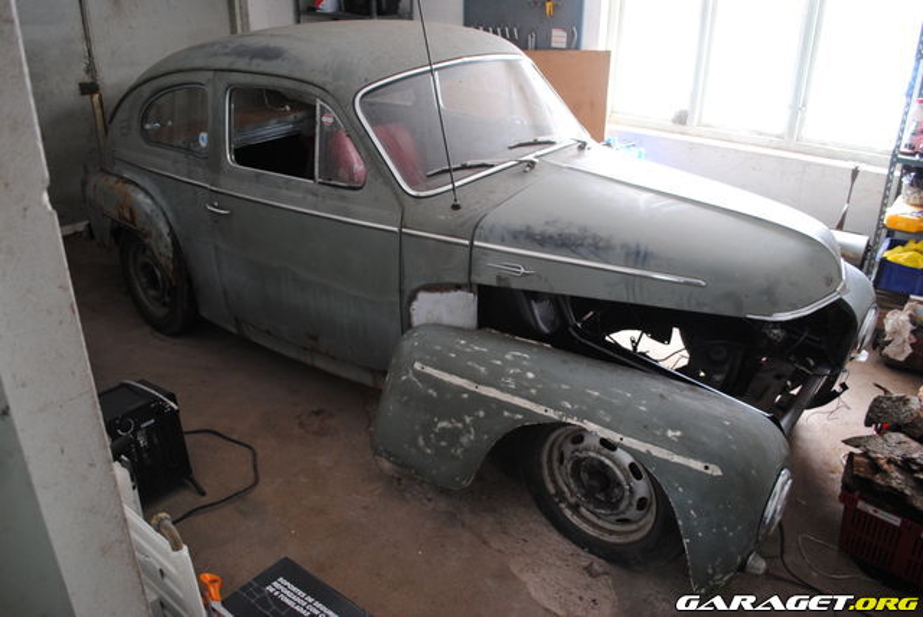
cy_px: 308
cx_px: 462
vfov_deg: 48.0
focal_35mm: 27
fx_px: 693
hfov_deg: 67.3
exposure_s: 1/10
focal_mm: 18
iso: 400
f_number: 3.5
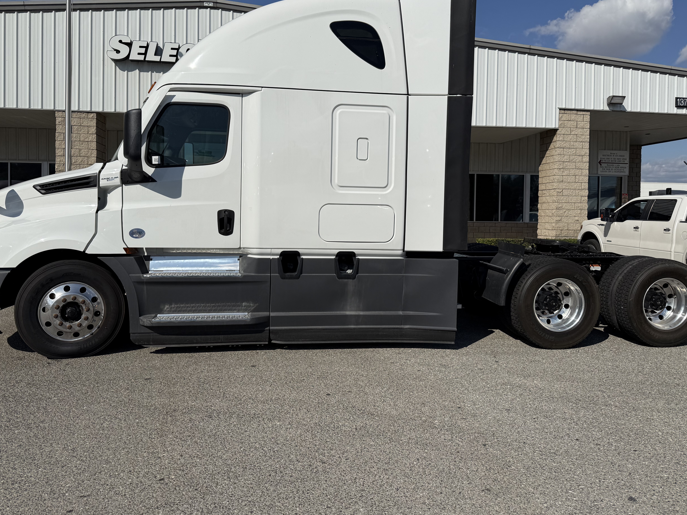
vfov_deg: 49.6
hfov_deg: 63.4
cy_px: 222
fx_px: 556
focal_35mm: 28
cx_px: 331
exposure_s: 1/14286
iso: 80
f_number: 1.78
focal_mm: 6.76
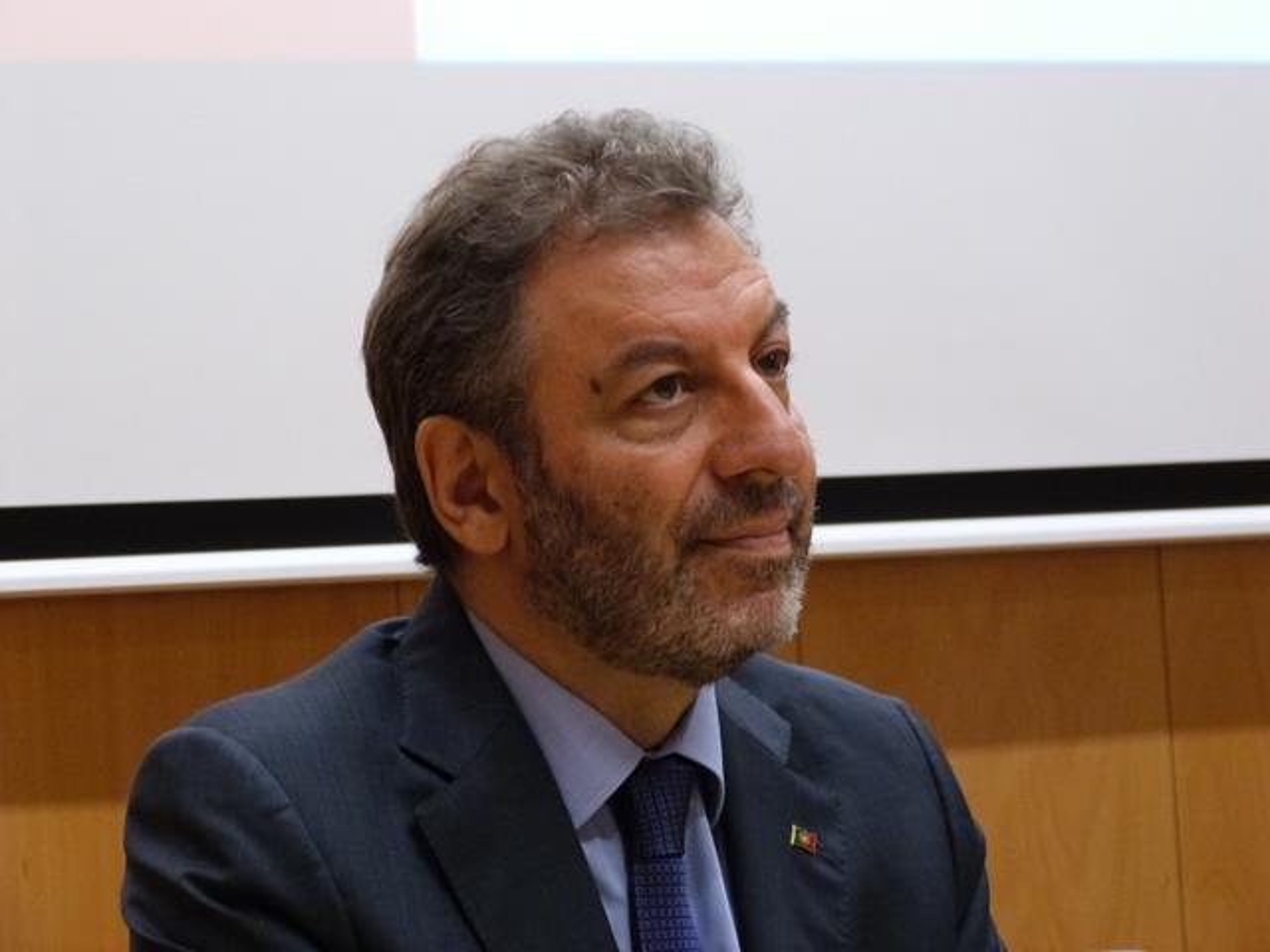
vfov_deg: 8.2
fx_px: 6641
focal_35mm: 181
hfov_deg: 10.9
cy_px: 476
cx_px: 635
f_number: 3.8
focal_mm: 32.5
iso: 500
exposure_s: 1/15
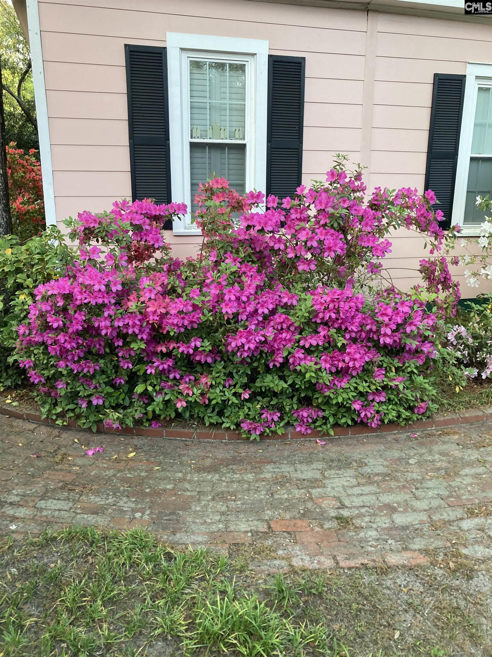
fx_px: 531
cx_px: 246
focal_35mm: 28
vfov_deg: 63.4
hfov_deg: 49.7
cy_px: 328
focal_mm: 3.99
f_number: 1.8
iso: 80
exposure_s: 1/74
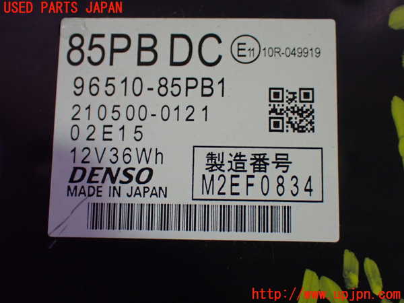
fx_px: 584
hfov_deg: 38.2
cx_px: 202
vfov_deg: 29.1
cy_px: 152
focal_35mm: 50
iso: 800
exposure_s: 1/80
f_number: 3.2
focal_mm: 9.01
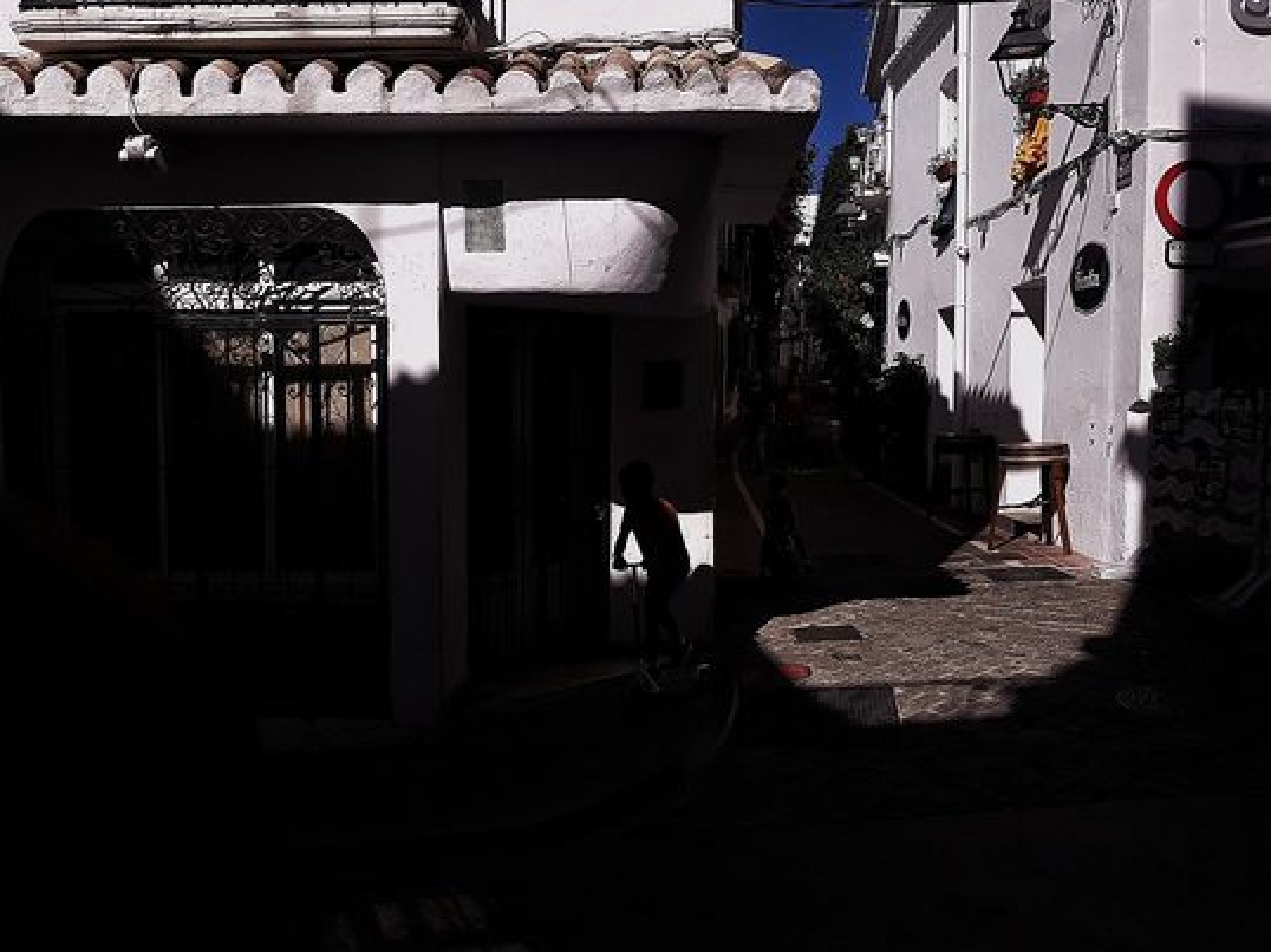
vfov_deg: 48.2
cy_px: 503
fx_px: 1064
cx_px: 612
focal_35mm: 29
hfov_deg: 61.7
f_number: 1.7
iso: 80
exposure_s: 1/12000
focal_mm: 4.2
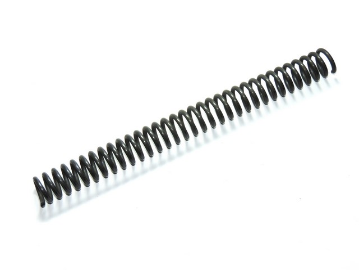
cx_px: 180
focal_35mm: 75
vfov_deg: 19.6
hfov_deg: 26.0
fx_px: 778
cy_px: 135
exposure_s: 1/60
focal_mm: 13.3
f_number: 3.9
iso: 110
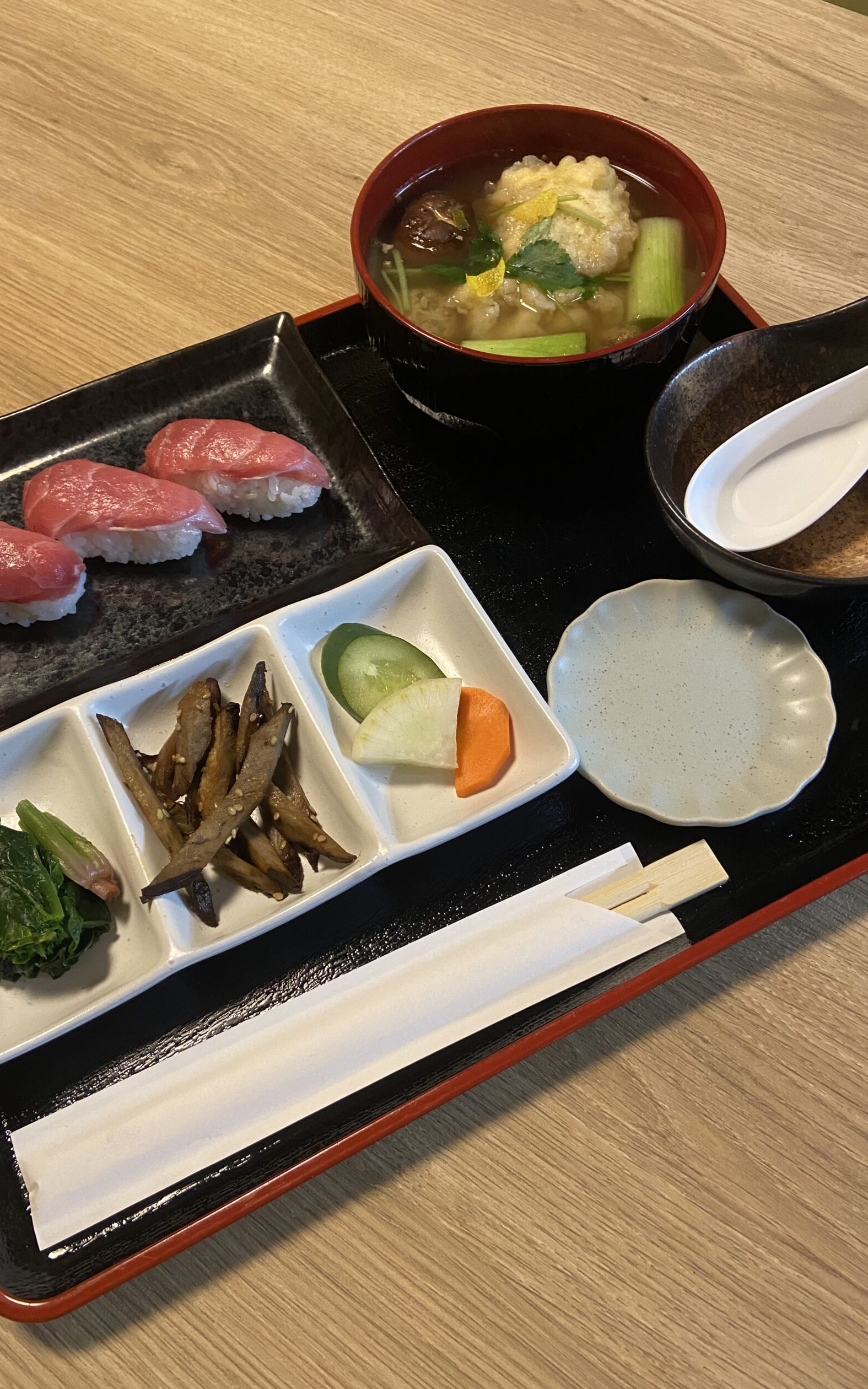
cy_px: 703
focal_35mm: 28
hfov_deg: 44.5
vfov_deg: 66.5
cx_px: 398
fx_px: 1060
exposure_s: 1/50
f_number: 1.8
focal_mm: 4.25
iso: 250
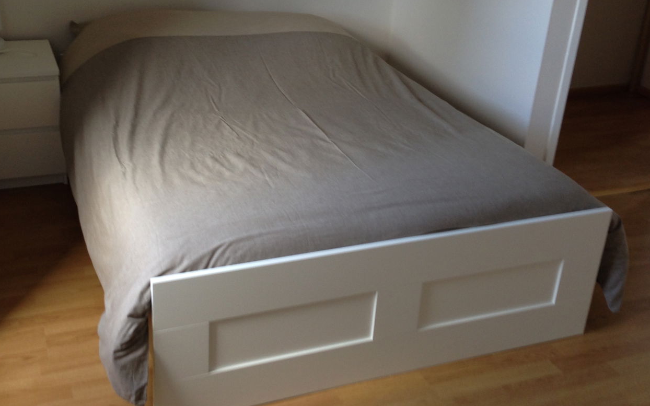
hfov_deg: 44.2
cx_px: 268
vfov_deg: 28.5
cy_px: 152
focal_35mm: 45
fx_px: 797
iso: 50
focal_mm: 4.12
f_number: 2.4
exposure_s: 1/20
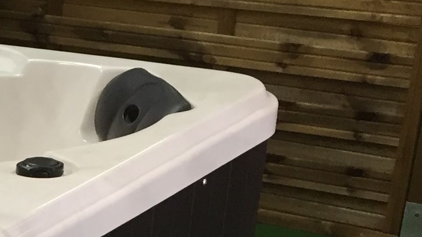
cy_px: 454
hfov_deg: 15.4
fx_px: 1388
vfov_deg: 9.2
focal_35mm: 124
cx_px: -290
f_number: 2.2
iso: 50
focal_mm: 4.15
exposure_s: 1/33
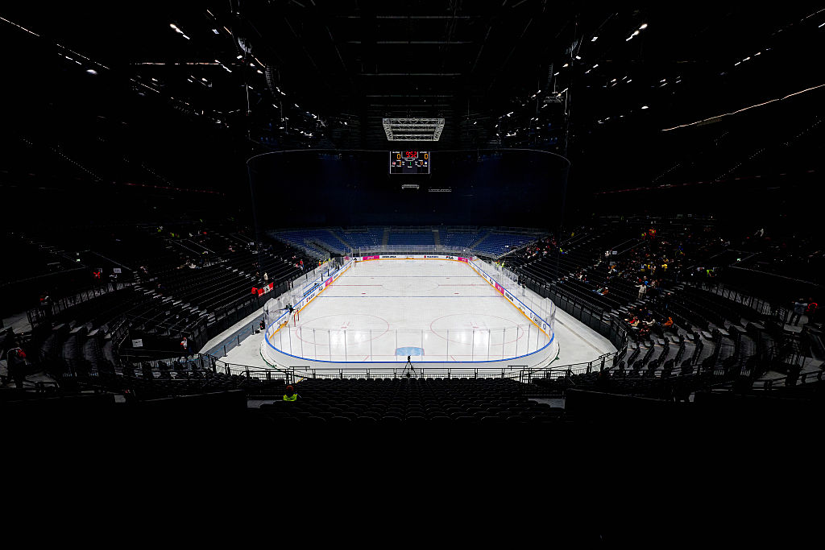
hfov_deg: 104.2
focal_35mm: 14
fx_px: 321
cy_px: 275
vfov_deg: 81.2
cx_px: 412
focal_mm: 14
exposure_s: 1/320
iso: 1600
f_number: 10
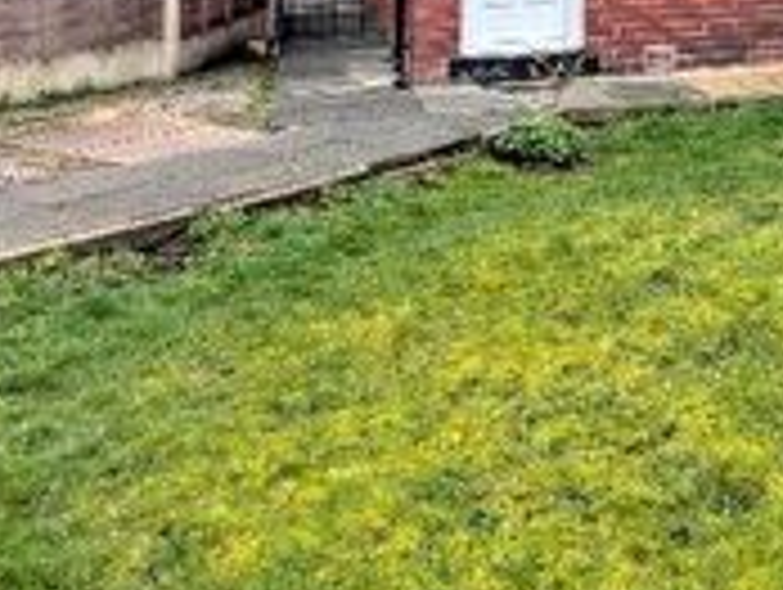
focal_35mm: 48
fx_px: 1087
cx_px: 722
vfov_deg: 25.9
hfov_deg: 36.8
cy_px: -182
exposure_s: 1/316
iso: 54
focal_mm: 2.02
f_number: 1.7
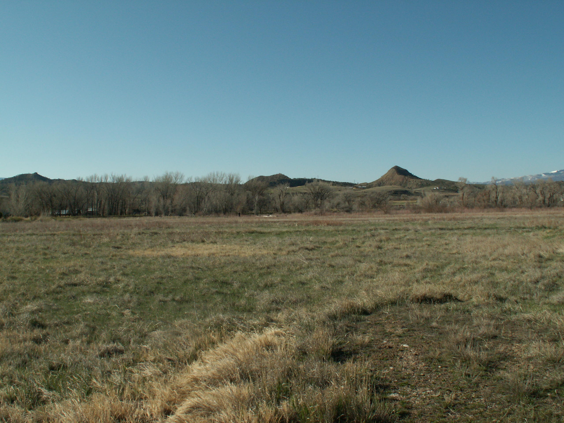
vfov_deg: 40.7
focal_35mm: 35
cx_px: 282
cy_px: 212
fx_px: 570
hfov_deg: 52.6
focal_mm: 5.86
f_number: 8
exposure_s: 1/250
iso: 50
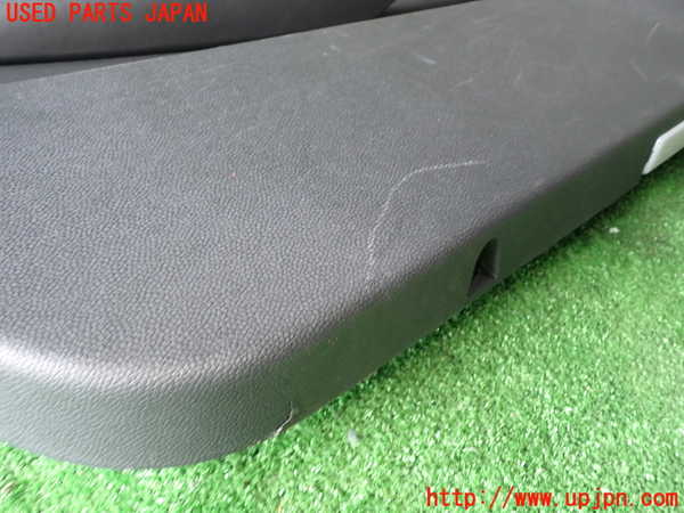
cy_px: 256
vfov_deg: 49.7
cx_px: 342
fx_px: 553
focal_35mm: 28
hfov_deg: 63.4
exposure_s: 1/30
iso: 200
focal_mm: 5.05
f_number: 2.2
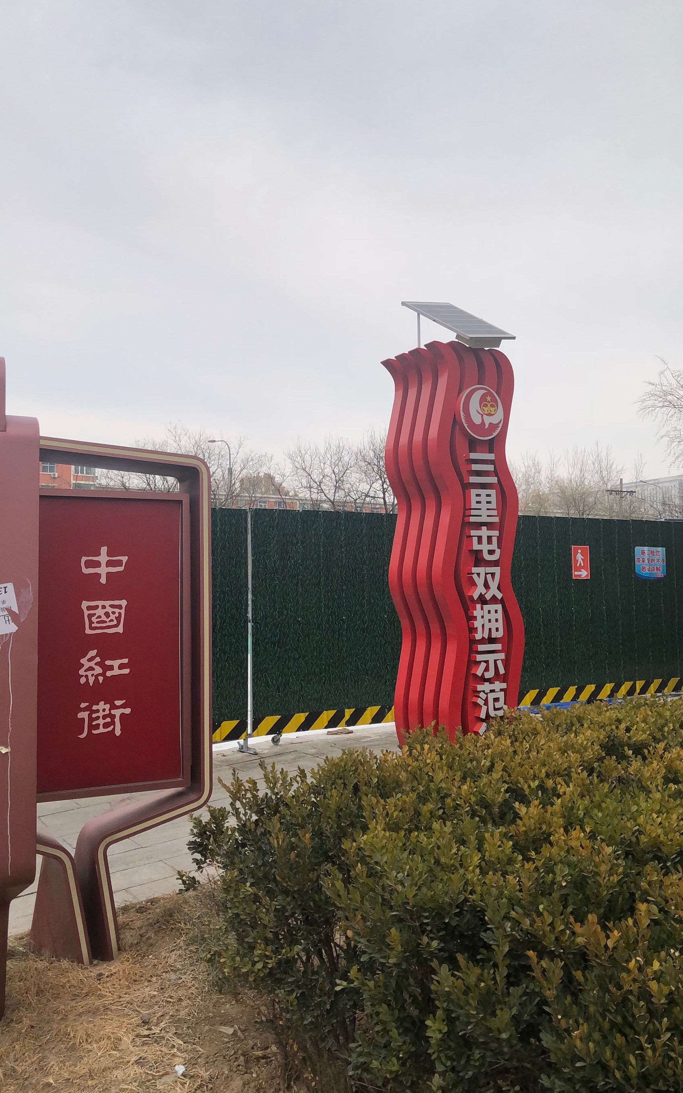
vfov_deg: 62.9
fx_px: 894
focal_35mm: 30
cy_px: 550
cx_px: 320
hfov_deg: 41.8
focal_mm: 3.99
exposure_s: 1/857
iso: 20
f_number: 1.8
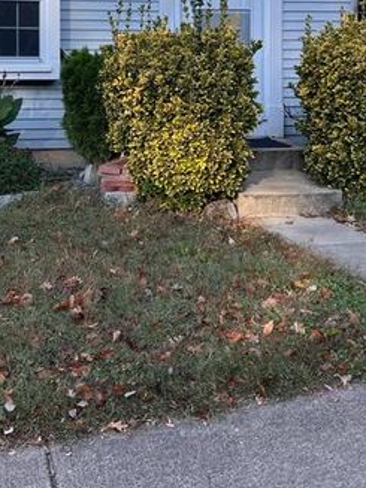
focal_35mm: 53
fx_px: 748
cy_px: 69
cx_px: 124
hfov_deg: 27.4
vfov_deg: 34.6
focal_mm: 5.7
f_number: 1.5
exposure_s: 1/924
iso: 50
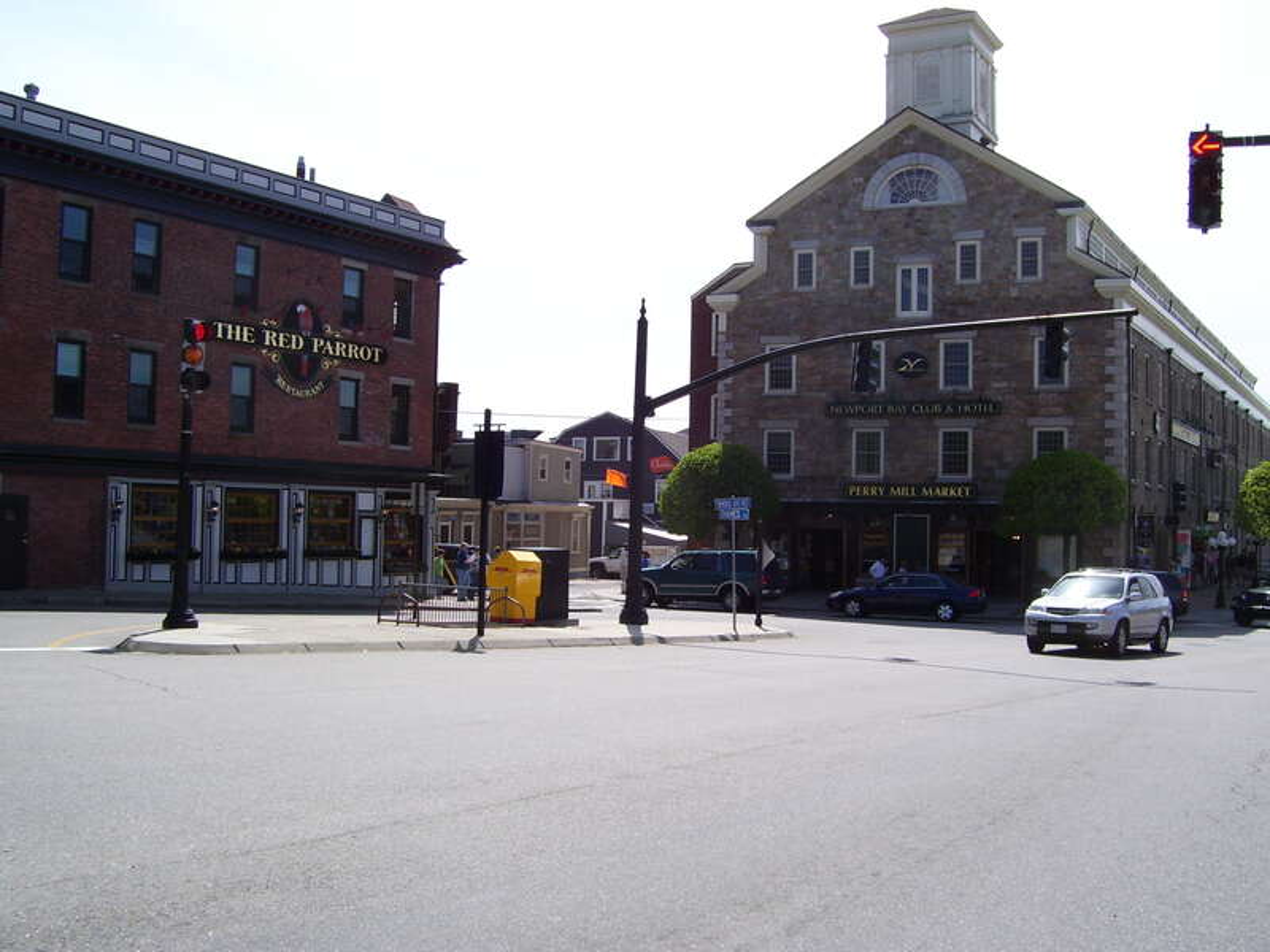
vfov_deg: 39.7
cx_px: 635
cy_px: 476
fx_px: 1321
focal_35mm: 36
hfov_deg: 51.4
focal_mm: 6
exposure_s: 1/500
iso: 80
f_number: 4.8
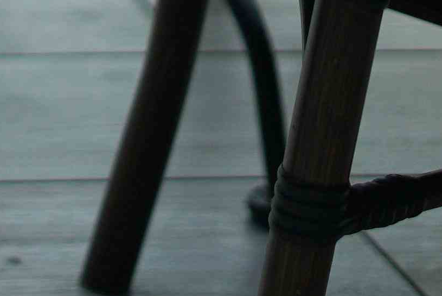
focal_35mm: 260
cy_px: -126
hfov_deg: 7.5
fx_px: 3195
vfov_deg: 5.3
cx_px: -562
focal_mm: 50
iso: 200
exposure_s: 1/8000
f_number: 1.8
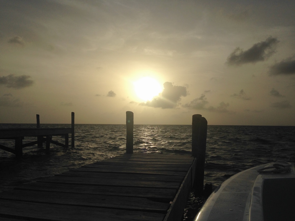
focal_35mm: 33
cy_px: 110
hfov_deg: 55.4
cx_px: 148
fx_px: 281
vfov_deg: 42.9
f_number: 2.4
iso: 50
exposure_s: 1/6024
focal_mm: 4.12
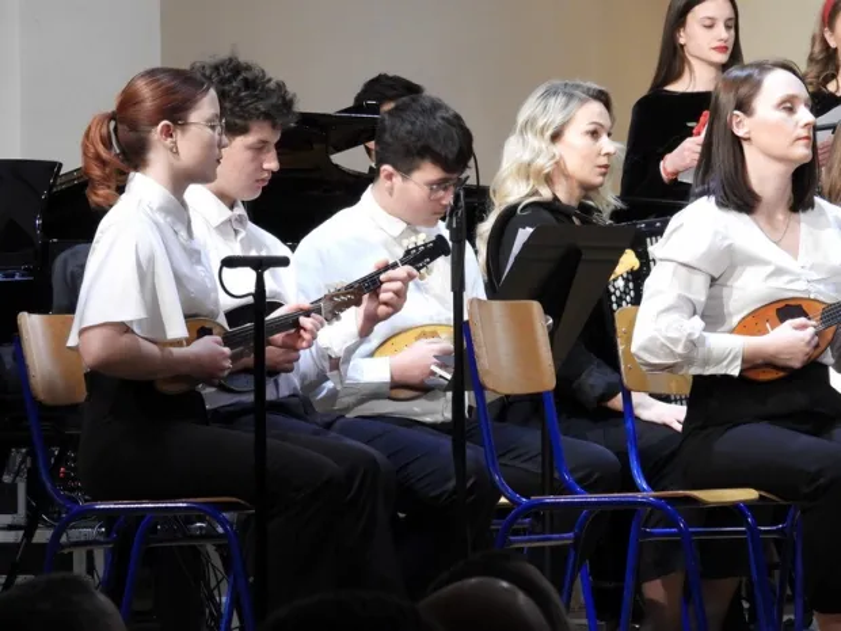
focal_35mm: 220
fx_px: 5345
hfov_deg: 9.0
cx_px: 420
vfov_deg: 6.8
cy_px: 316
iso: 800
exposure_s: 1/30
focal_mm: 39.3
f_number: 4.5
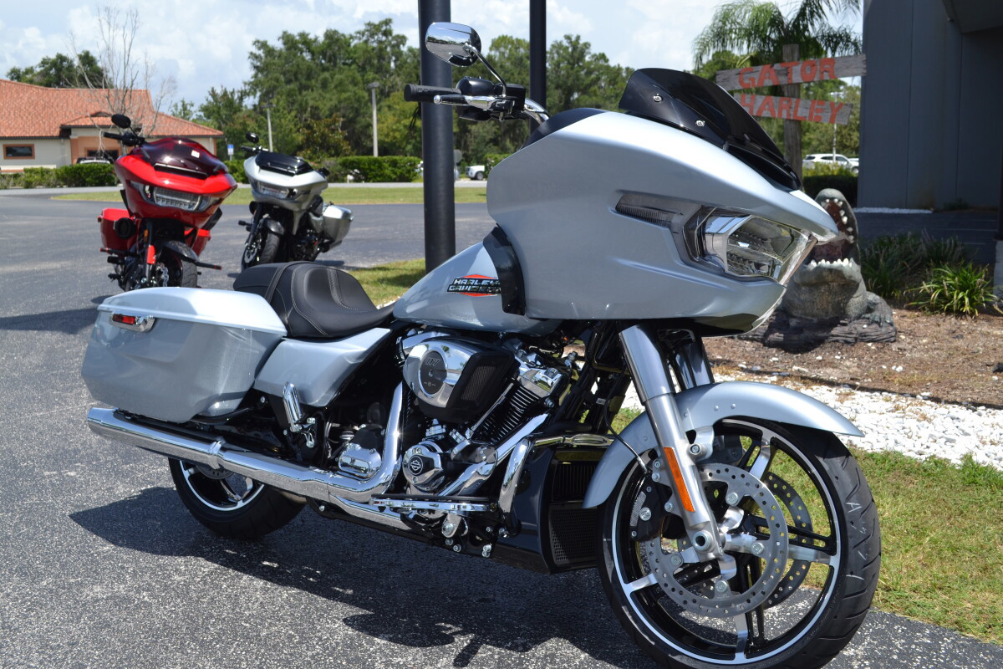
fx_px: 1086
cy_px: 334
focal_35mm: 39
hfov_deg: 49.6
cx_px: 502
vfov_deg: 34.2
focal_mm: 26
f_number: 8
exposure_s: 1/250
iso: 100
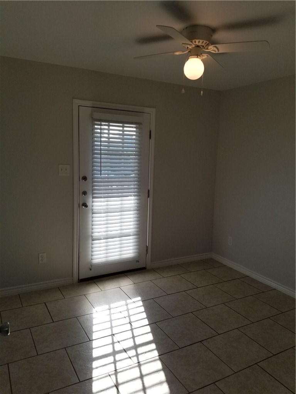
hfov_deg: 53.1
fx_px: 296
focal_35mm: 26
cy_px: 197
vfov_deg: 67.3
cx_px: 148
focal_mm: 4.25
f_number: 1.7
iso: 50
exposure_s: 1/566
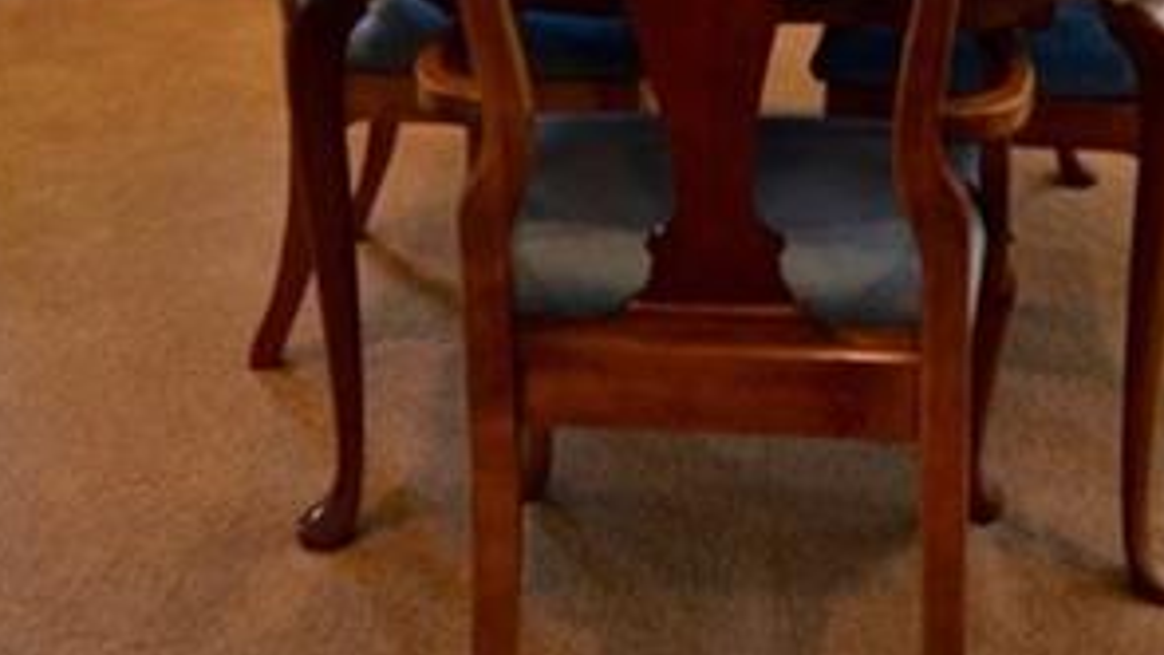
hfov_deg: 34.9
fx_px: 1846
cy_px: -594
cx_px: 671
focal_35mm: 60
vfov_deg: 16.2
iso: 200
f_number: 8
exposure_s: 1/4
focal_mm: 11
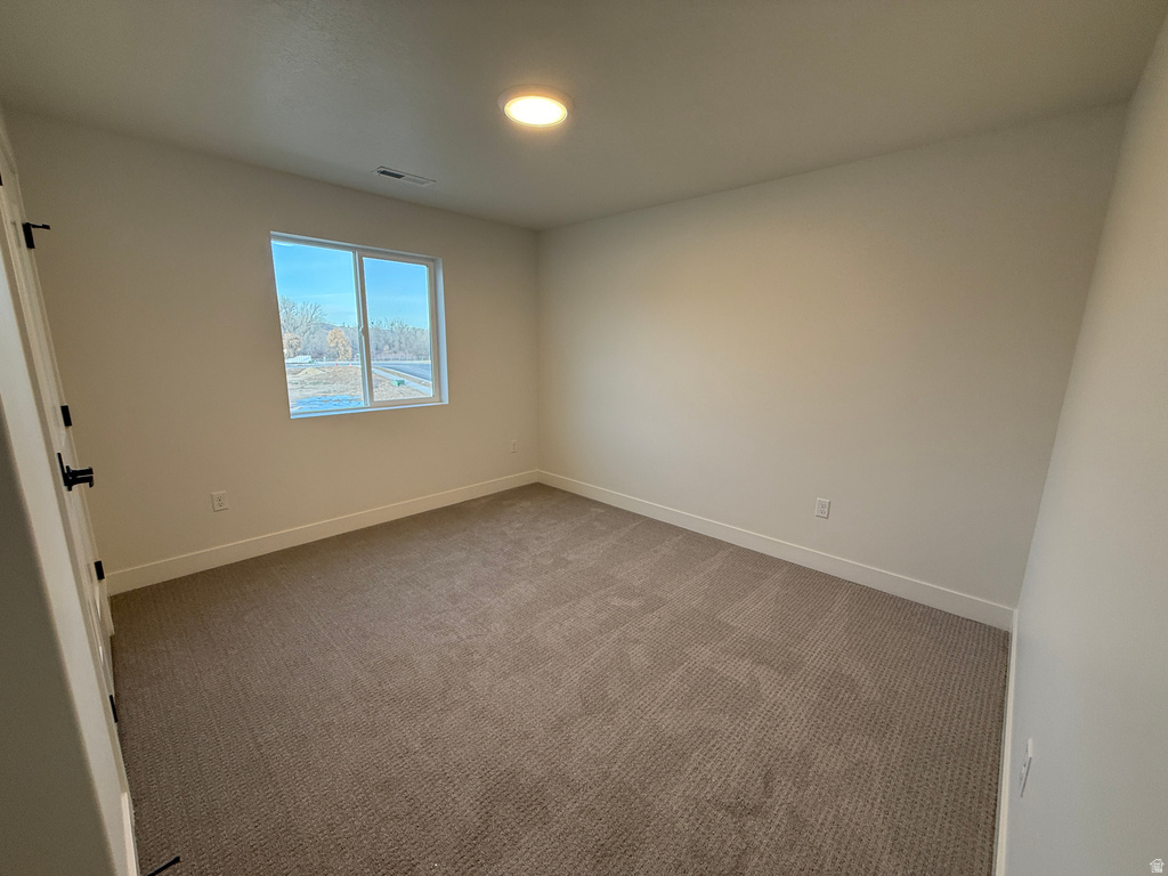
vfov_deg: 85.7
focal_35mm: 14
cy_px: 438
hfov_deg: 102.1
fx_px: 472
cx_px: 584
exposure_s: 1/120
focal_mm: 2.22
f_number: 2.2
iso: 100
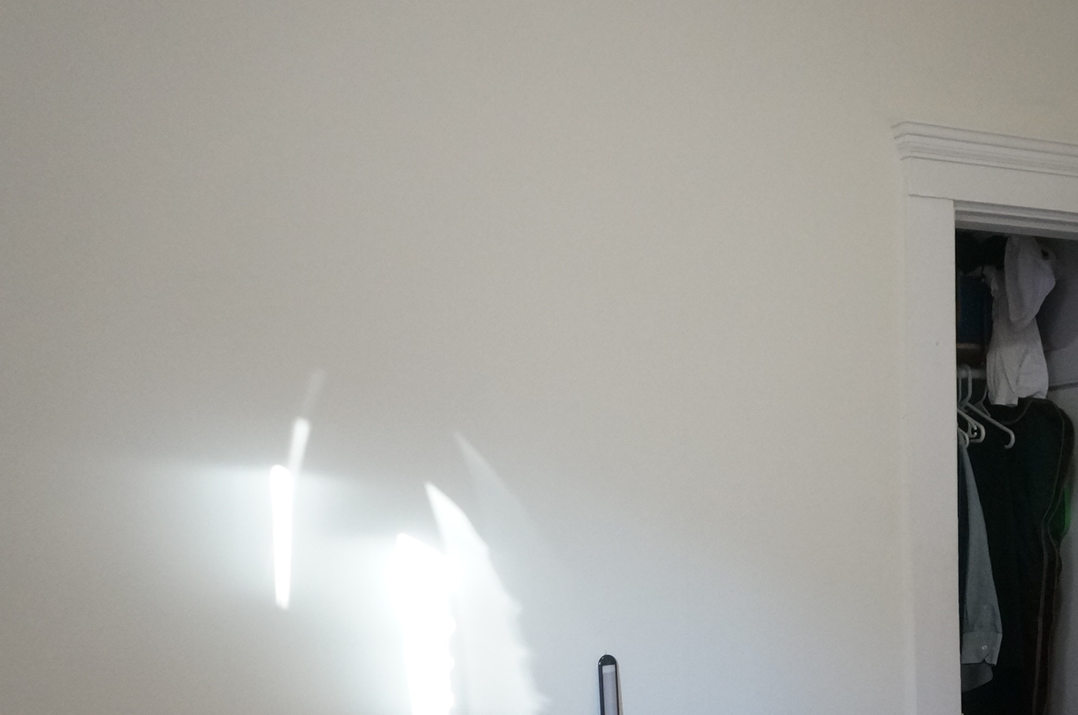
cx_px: 727
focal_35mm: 43
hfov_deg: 44.8
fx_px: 1285
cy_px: 560
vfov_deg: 30.4
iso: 2000
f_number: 4
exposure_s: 1/60
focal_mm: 16
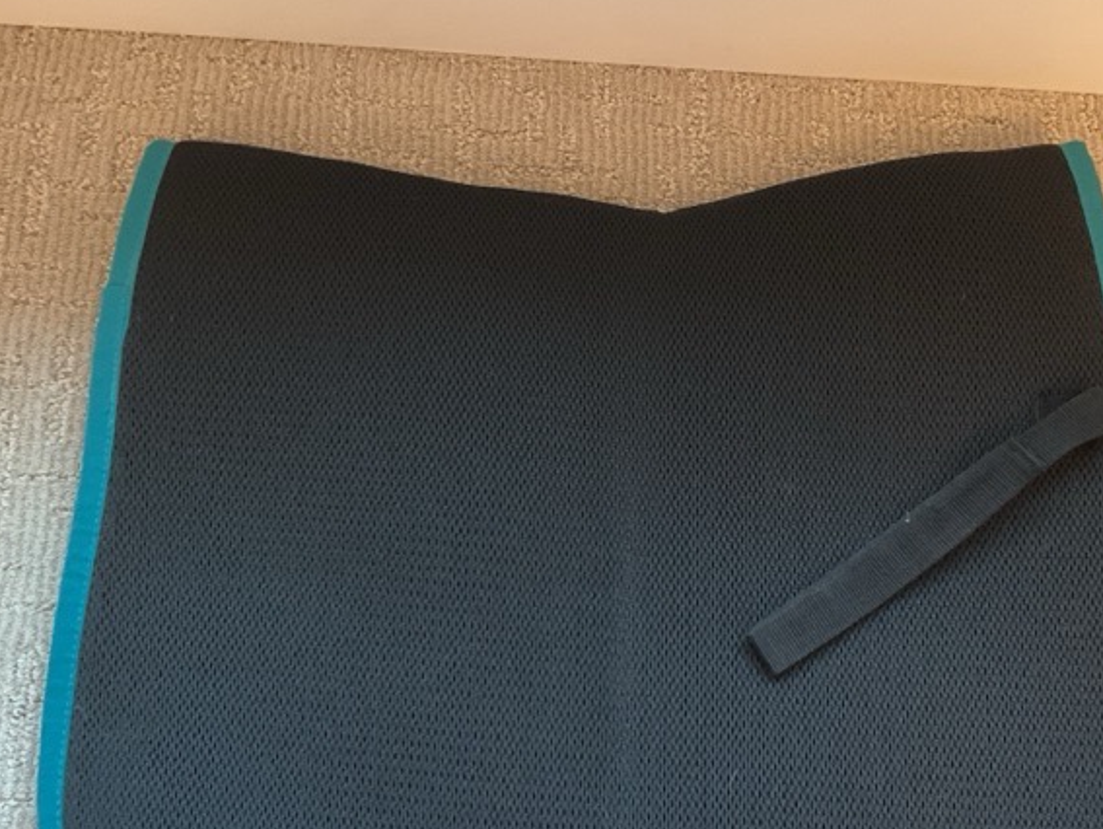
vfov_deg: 31.3
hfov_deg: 41.1
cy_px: 565
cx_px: 617
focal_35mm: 46
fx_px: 1467
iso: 200
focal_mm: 3
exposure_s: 1/40
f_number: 1.8
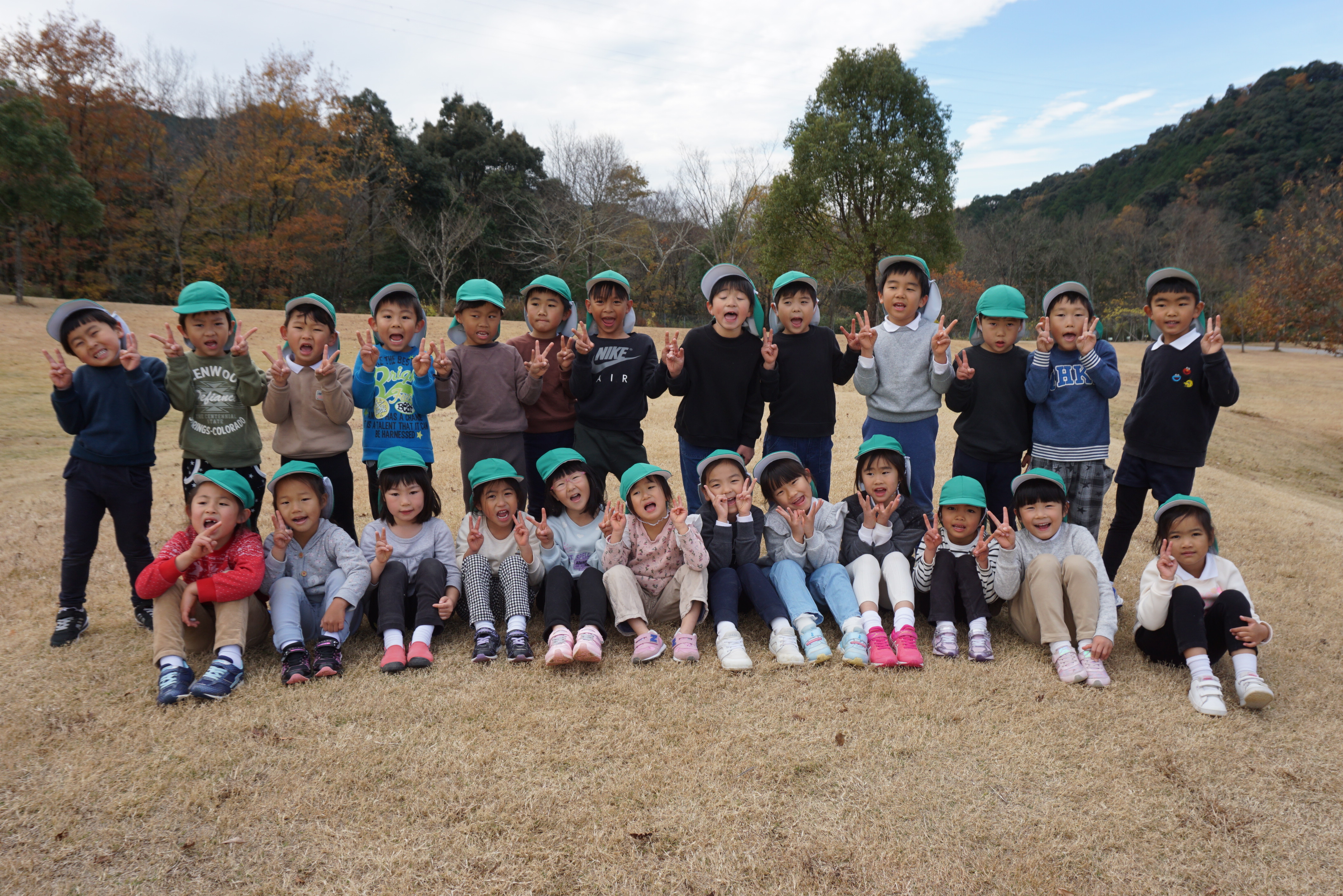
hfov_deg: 64.5
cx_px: 672
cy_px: 448
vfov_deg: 45.7
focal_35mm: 28
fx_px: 1064
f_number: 7.1
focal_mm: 19
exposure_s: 1/100
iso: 100
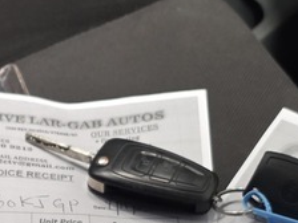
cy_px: 305
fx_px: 904
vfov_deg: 13.5
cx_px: 19
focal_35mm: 105
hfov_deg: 18.4
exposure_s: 1/100
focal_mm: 6.25
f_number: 1.7
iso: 500
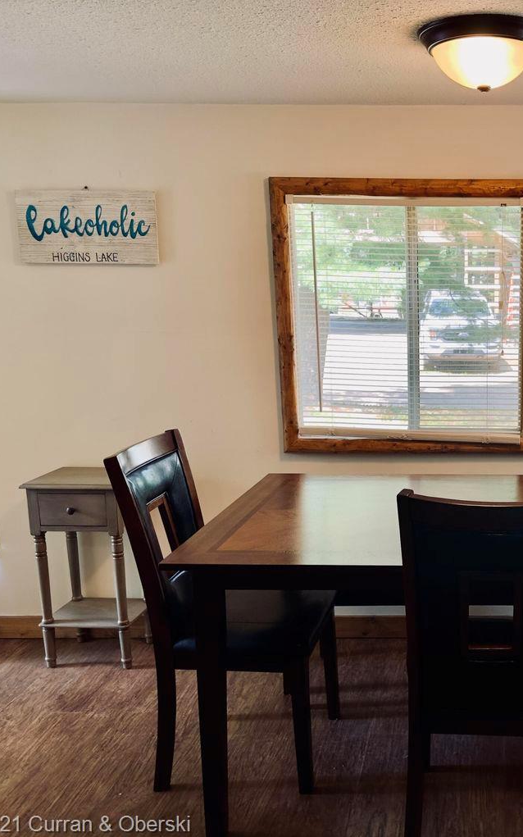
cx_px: 476
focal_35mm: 34
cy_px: 419
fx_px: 775
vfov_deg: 56.7
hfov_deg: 35.0
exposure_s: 1/120
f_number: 1.78
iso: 100
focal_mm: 6.86
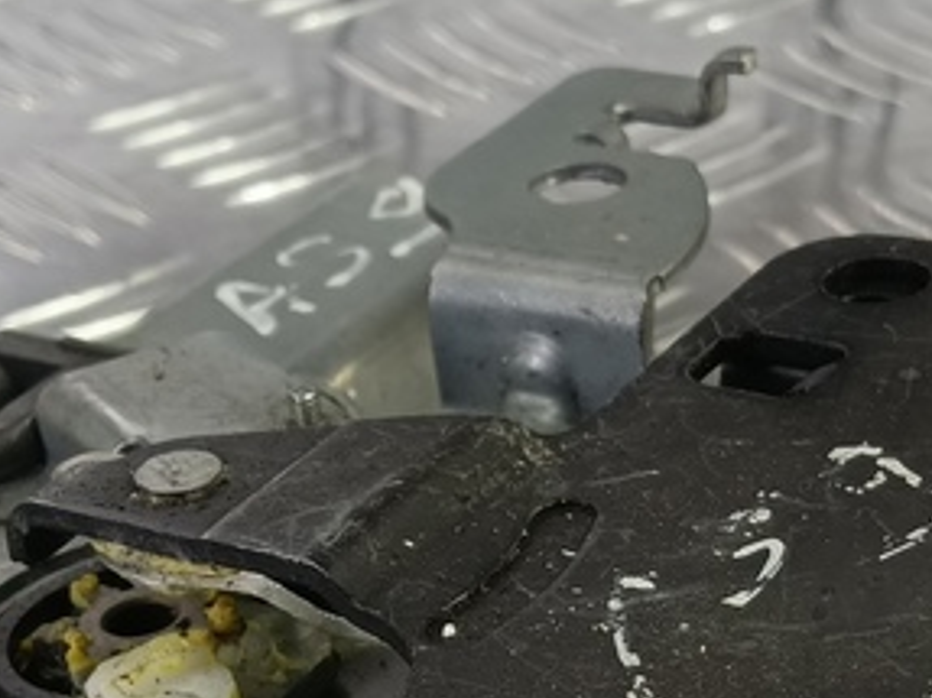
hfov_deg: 23.7
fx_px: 2207
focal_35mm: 82
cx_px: 623
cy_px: 867
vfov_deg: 17.1
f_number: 1.6
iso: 129
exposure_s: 1/50
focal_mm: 4.11
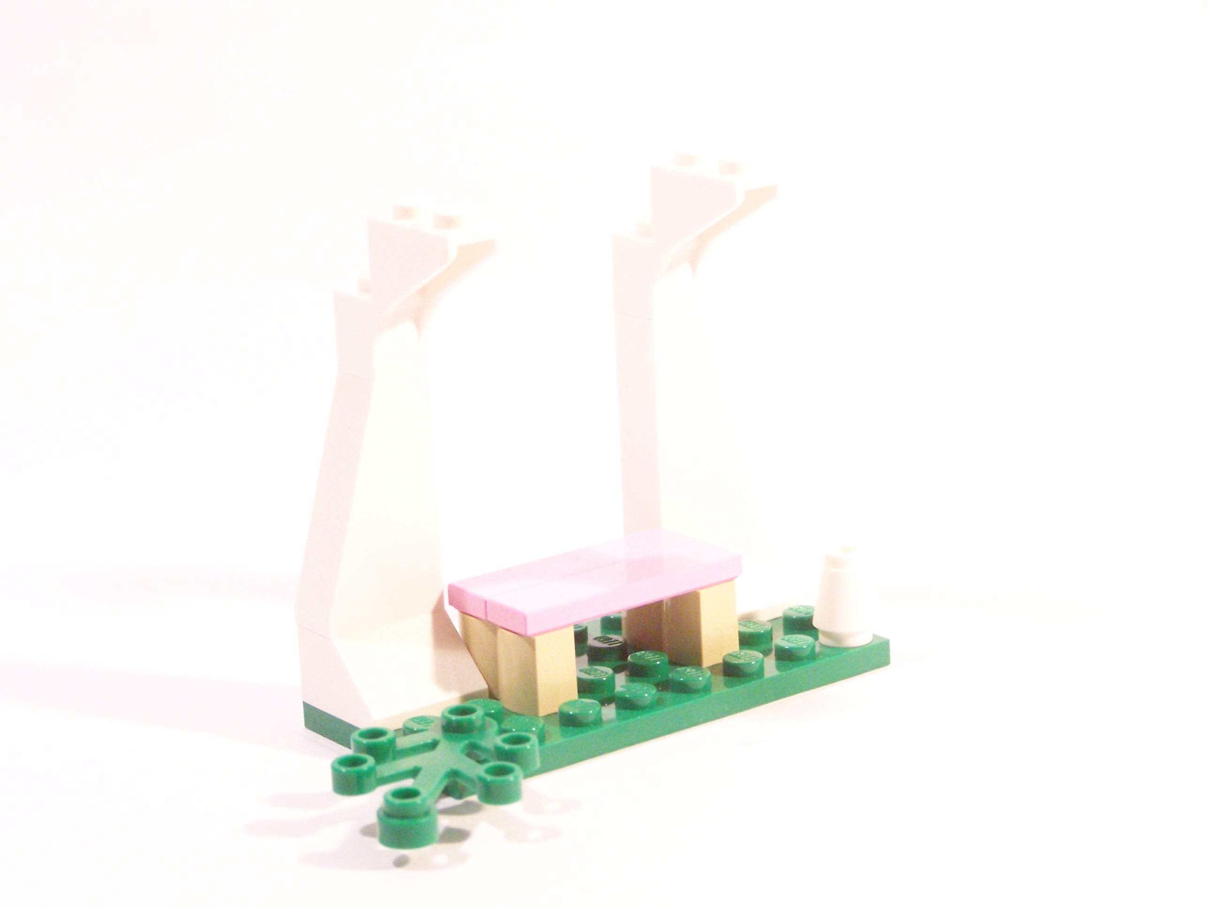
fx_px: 3283
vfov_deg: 15.7
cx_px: 604
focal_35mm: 94
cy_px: 454
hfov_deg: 20.9
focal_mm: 15.6
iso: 400
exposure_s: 1/30
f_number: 3.6
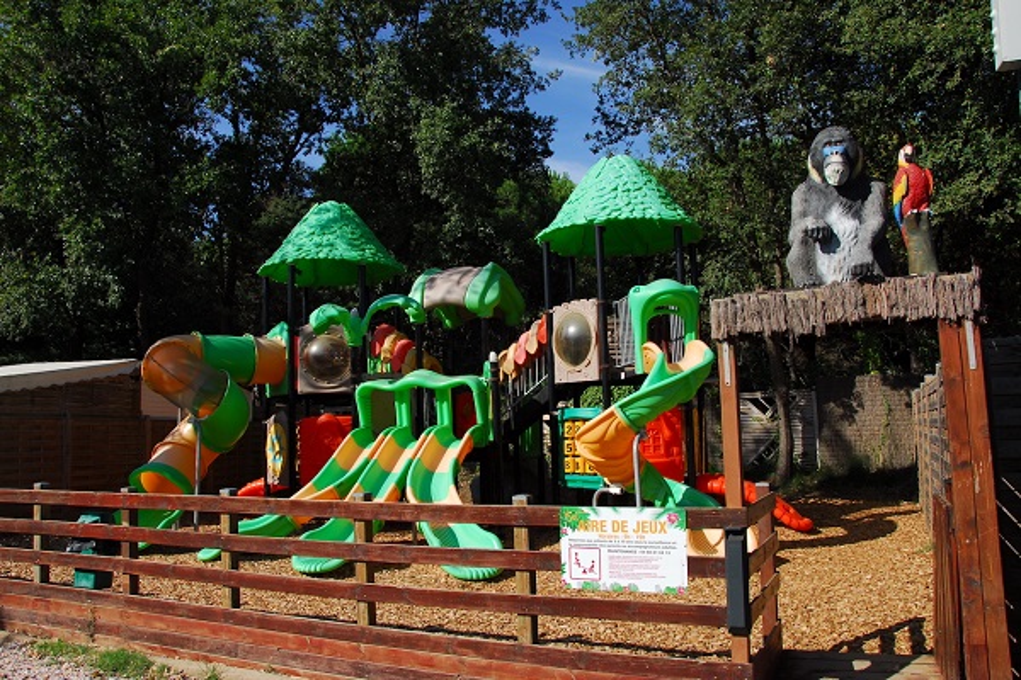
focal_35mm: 52
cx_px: 510
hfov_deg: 37.9
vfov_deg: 25.8
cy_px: 340
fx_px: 1489
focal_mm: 35
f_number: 8
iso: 100
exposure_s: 1/320
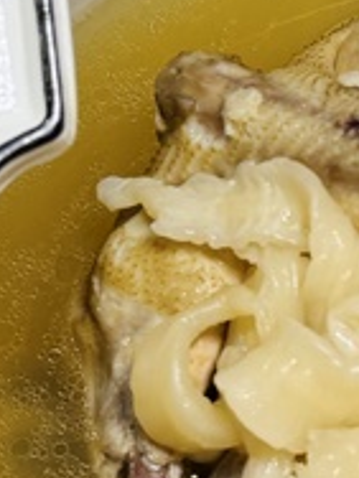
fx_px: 2116
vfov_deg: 12.8
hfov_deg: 9.7
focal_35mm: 153
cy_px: 48
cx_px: 298
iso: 80
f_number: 1.78
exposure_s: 1/119
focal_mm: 6.76
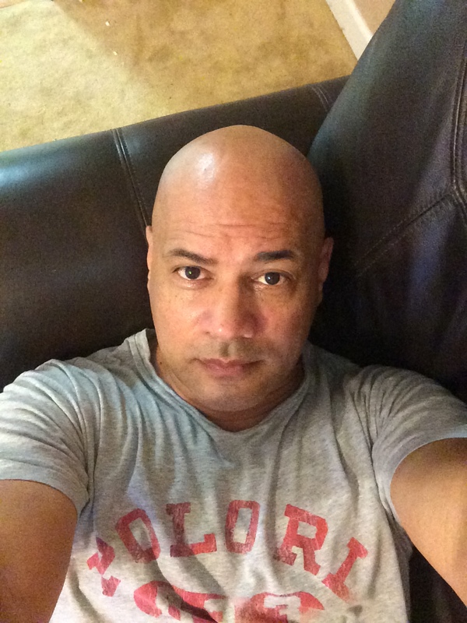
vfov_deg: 55.4
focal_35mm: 33
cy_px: 312
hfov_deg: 42.9
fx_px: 594
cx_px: 234
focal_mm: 2.15
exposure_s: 1/15
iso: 1000
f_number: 2.4
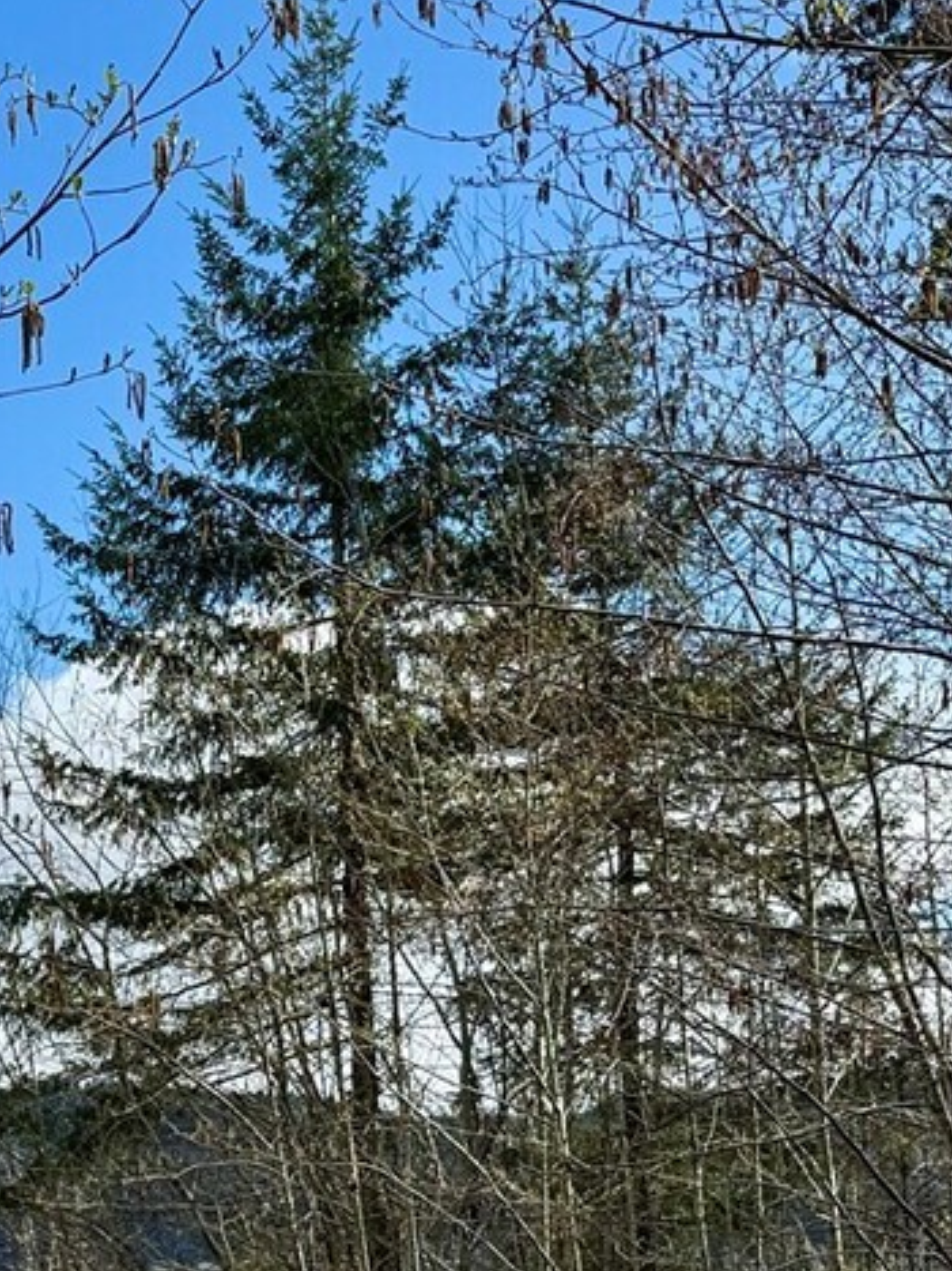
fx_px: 2715
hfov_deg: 18.3
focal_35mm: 74
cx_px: -343
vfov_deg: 26.0
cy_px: 972
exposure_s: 1/4405
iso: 80
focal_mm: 6.76
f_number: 1.78
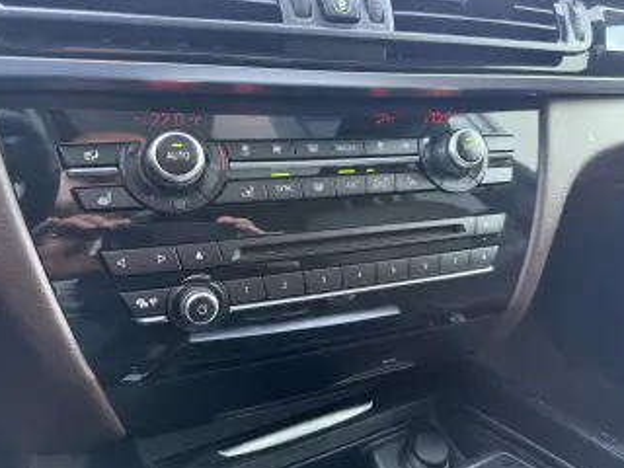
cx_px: 341
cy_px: 214
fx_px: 487
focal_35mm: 27
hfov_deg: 65.2
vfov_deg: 51.3
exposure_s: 1/60
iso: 400
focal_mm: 6.76
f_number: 1.78
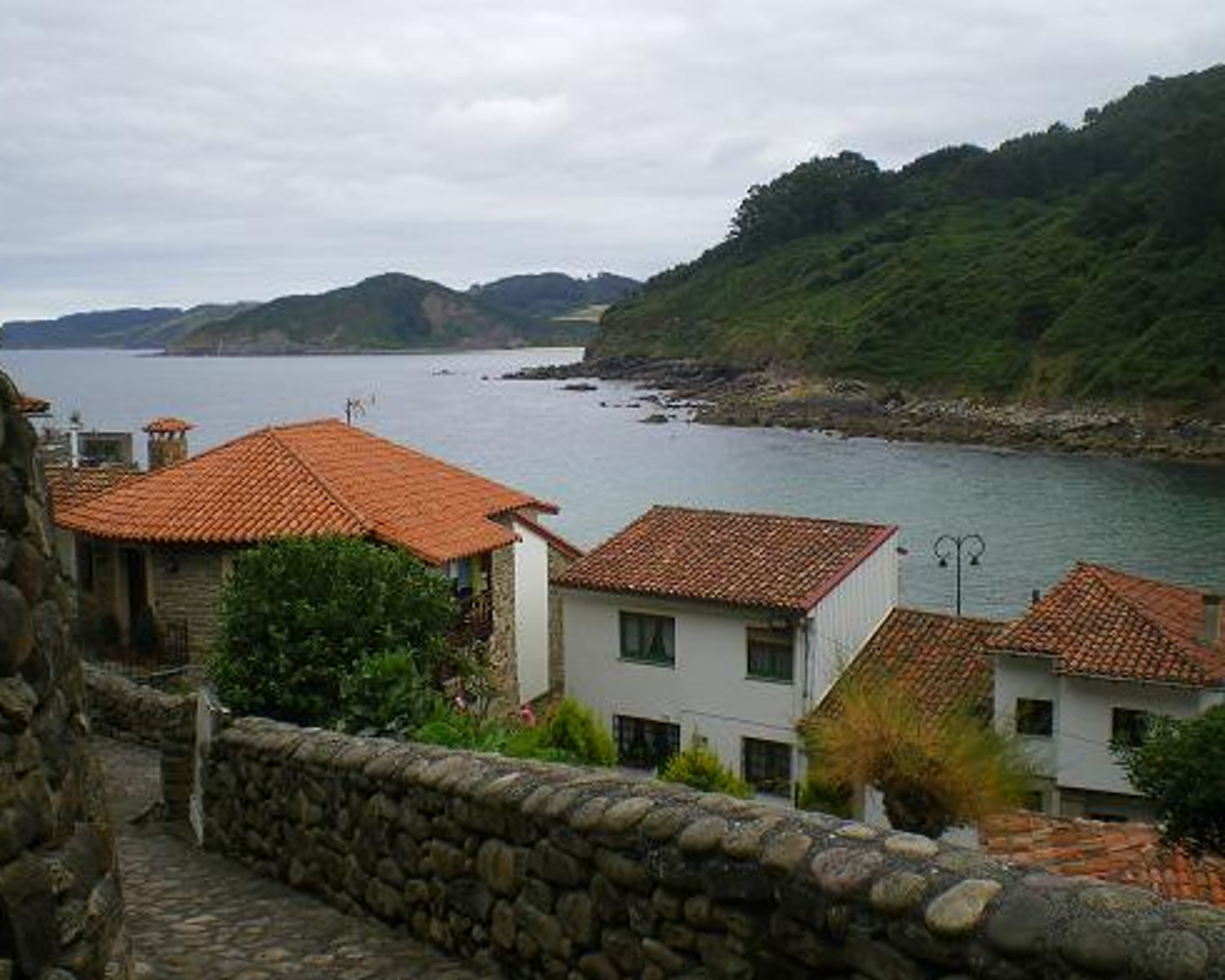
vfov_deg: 37.3
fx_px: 1450
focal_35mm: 40
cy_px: 492
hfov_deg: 45.8
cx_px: 585
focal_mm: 6.3
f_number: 4.6
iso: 64
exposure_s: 1/250
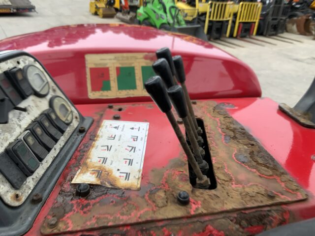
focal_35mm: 29
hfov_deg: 61.7
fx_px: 264
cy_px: 118
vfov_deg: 48.2
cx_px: 158
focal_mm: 3
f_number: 1.8
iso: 16
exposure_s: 1/274
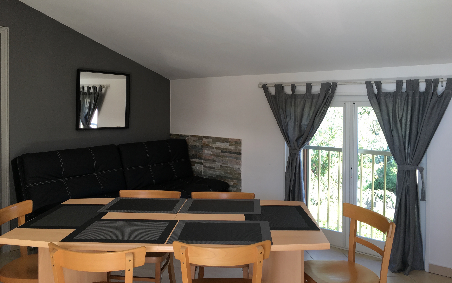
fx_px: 382
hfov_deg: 61.2
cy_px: 113
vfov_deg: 40.4
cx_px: 227
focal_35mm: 31
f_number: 2.2
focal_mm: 4.15
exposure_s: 1/50
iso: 25
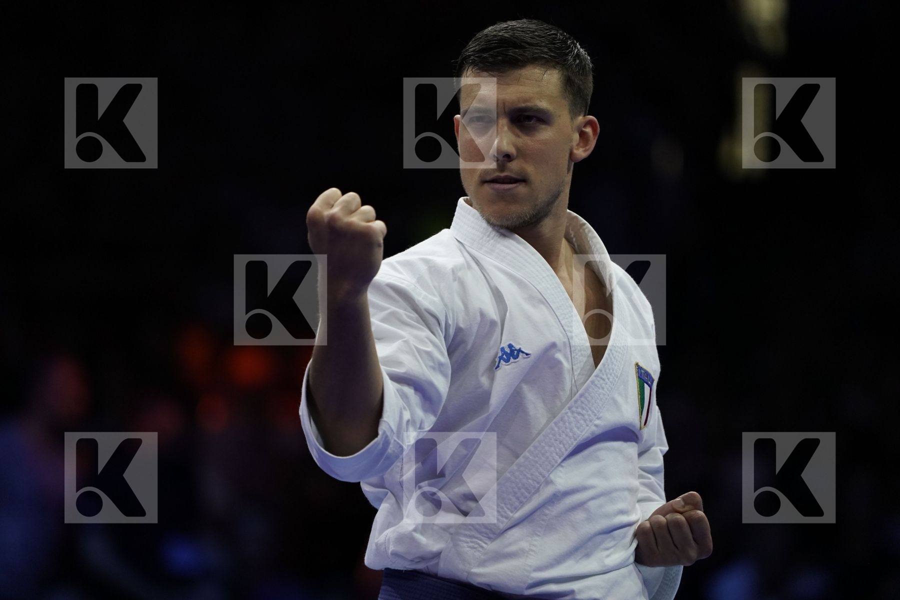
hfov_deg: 5.2
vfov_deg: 3.4
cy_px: 300
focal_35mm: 400
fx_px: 9999
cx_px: 450
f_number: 5.6
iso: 2500
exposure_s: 1/500
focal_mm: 400
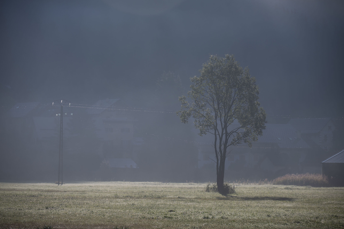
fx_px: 1432
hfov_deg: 13.7
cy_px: 114
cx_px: 172
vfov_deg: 9.1
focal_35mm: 150
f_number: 6.3
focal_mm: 150
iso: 100
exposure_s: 1/1000
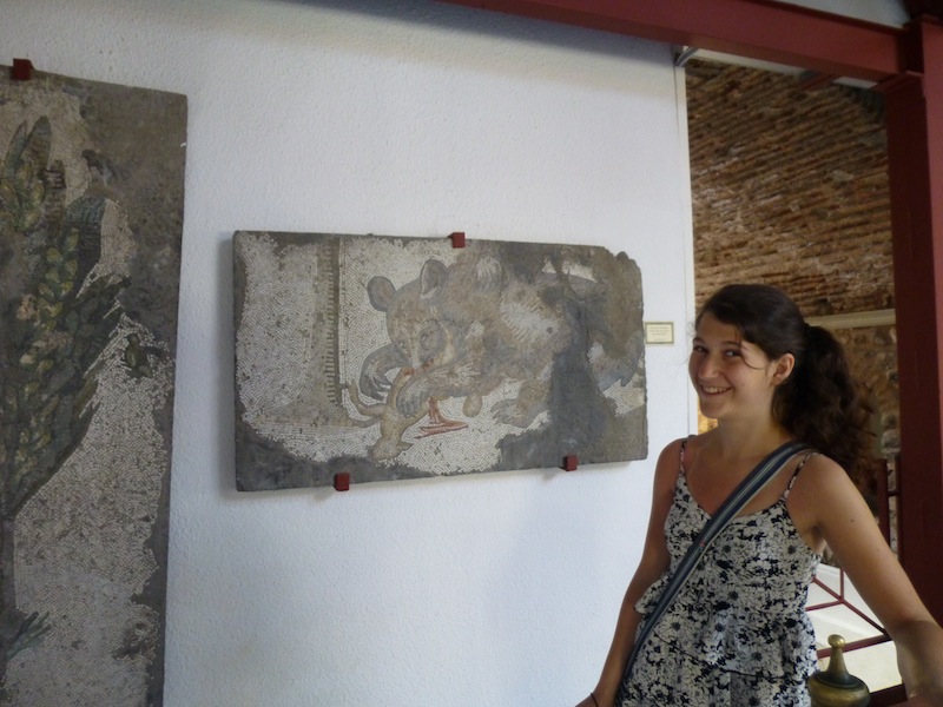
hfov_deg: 69.4
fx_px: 681
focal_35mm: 25
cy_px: 354
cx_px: 472
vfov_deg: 54.9
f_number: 3.1
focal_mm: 4.5
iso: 400
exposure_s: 1/30
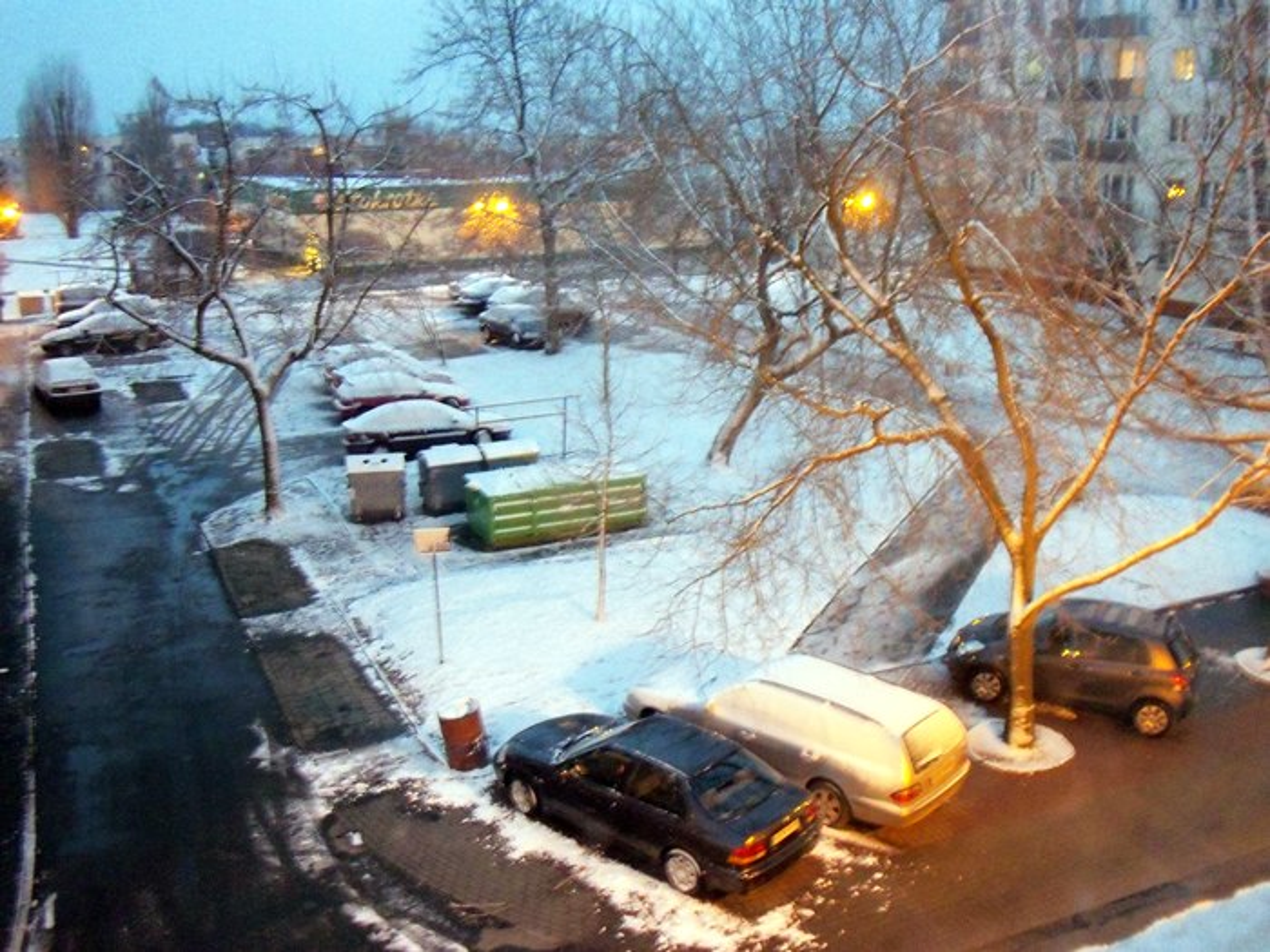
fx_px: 1247
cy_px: 476
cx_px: 635
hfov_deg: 54.0
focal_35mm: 34
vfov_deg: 41.8
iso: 400
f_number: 2.9
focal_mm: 5.7
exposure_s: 1/2
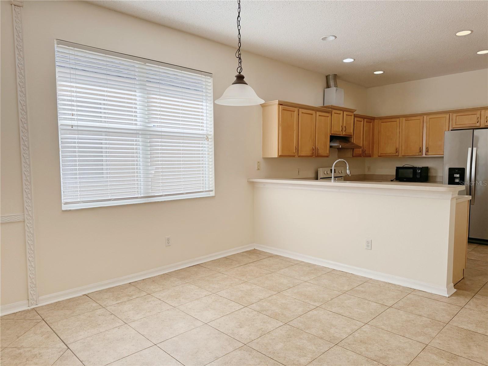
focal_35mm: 24
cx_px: 244
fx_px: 338
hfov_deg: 71.6
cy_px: 183
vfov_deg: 56.8
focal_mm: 6.76
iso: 80
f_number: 1.78
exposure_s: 1/664
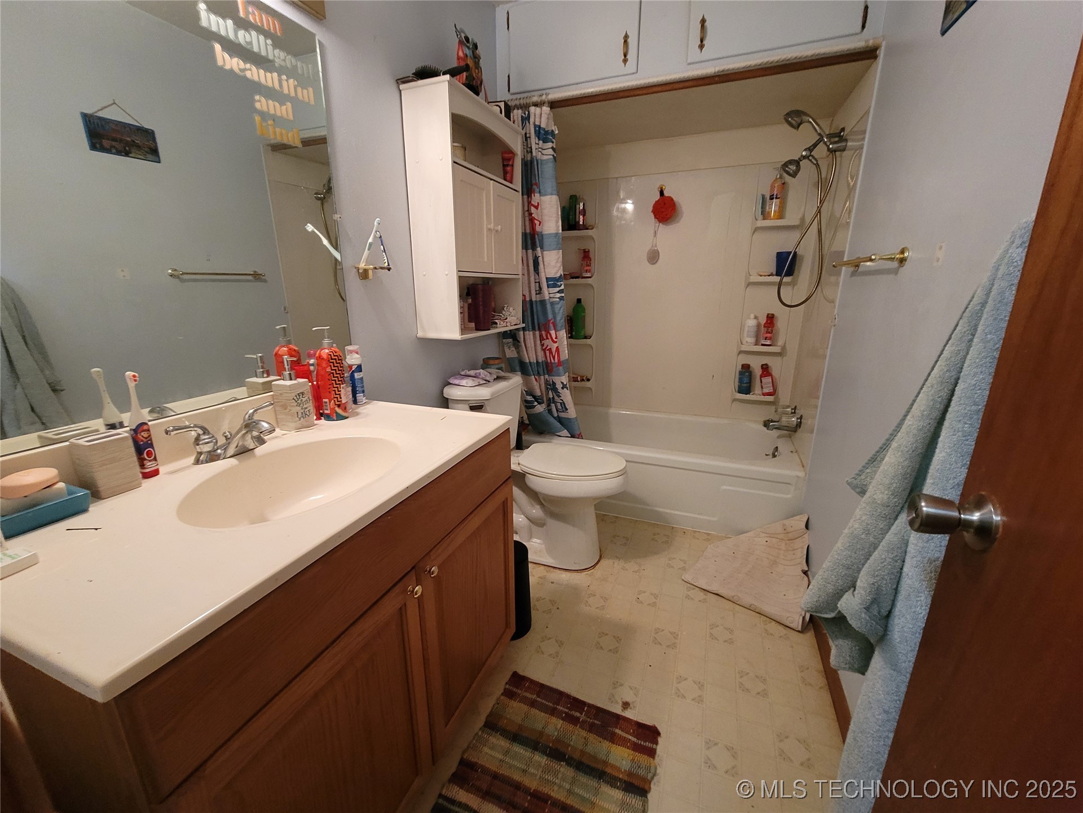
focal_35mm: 13
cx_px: 542
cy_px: 406
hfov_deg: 106.2
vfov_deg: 89.9
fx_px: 407
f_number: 2.2
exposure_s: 1/30
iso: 500
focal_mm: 2.2
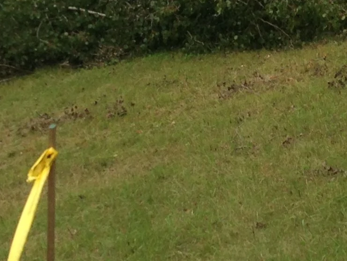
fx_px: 1453
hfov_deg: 13.6
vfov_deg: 10.2
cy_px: 18
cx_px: 269
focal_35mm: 145
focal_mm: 4.12
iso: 50
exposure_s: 1/645
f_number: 2.4
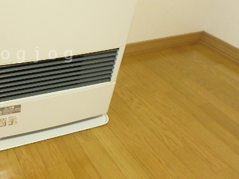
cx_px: 31
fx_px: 255
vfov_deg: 38.1
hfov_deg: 46.1
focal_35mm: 37
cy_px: 55
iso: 640
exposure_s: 1/30
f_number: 3.5
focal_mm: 3.7
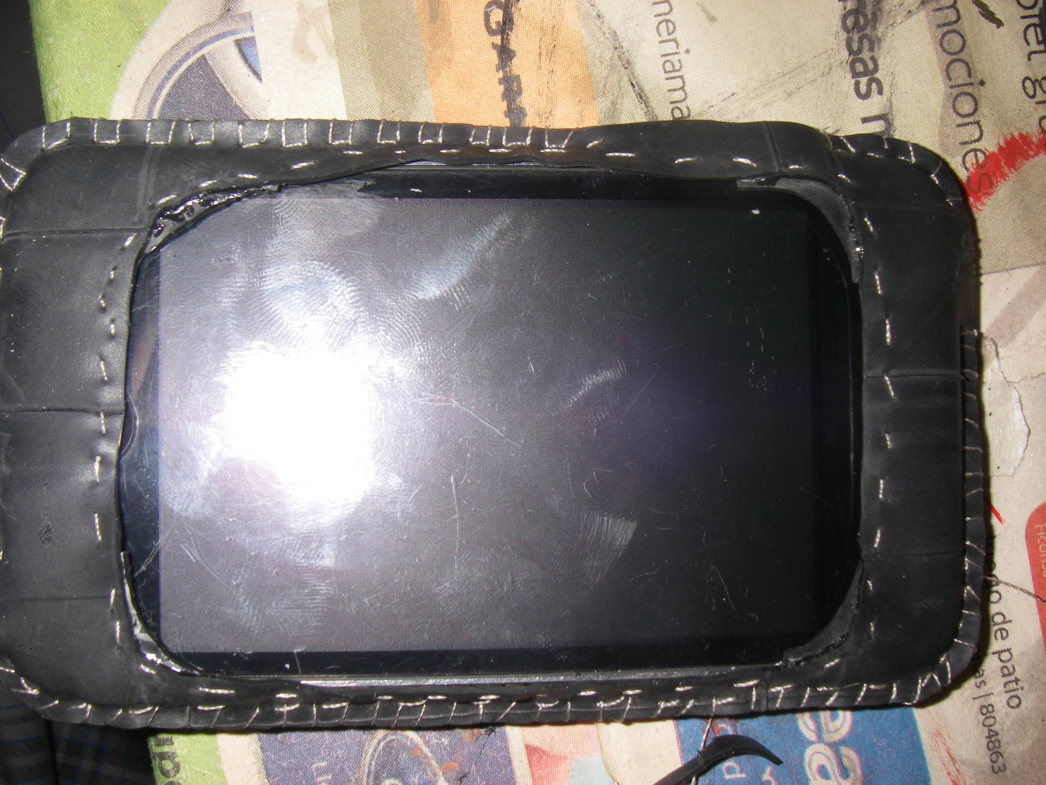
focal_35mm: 38
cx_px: 523
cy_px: 392
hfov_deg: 49.0
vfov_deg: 37.7
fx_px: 1148
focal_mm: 6.3
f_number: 6.6
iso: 64
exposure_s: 1/40
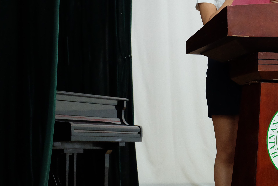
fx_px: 1050
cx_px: 179
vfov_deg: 10.1
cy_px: 30
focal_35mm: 136
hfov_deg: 15.1
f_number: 5.6
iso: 3200
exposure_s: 1/10
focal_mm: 50
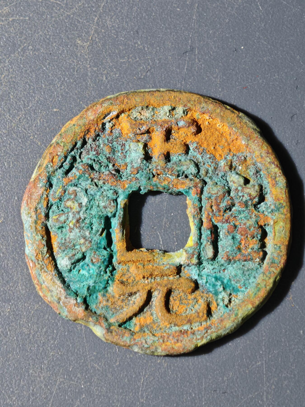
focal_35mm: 106
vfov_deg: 18.5
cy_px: 204
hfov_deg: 14.0
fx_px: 1245
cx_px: 152
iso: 320
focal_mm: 9
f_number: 2
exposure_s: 1/100
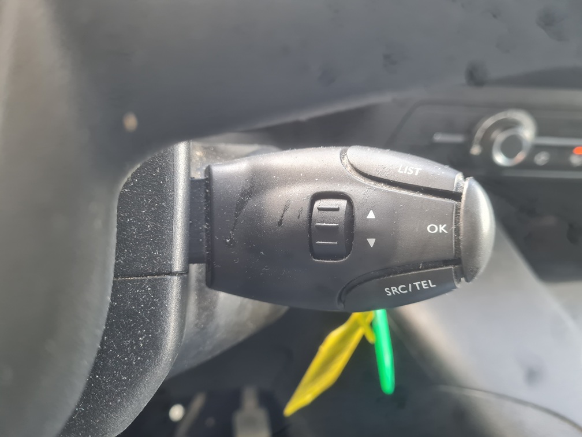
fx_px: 437
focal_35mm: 26
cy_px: 218
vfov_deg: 53.1
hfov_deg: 67.3
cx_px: 291
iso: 320
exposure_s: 1/50
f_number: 1.8
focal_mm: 5.4
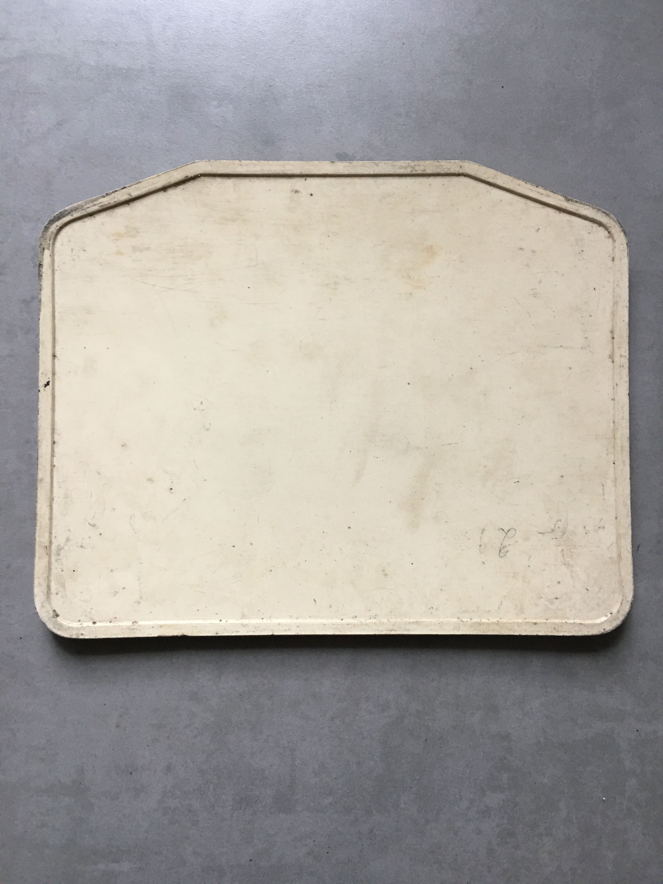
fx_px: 741
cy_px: 442
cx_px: 332
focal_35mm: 29
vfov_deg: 61.7
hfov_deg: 48.2
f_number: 2.2
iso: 64
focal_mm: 4.15
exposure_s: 1/17
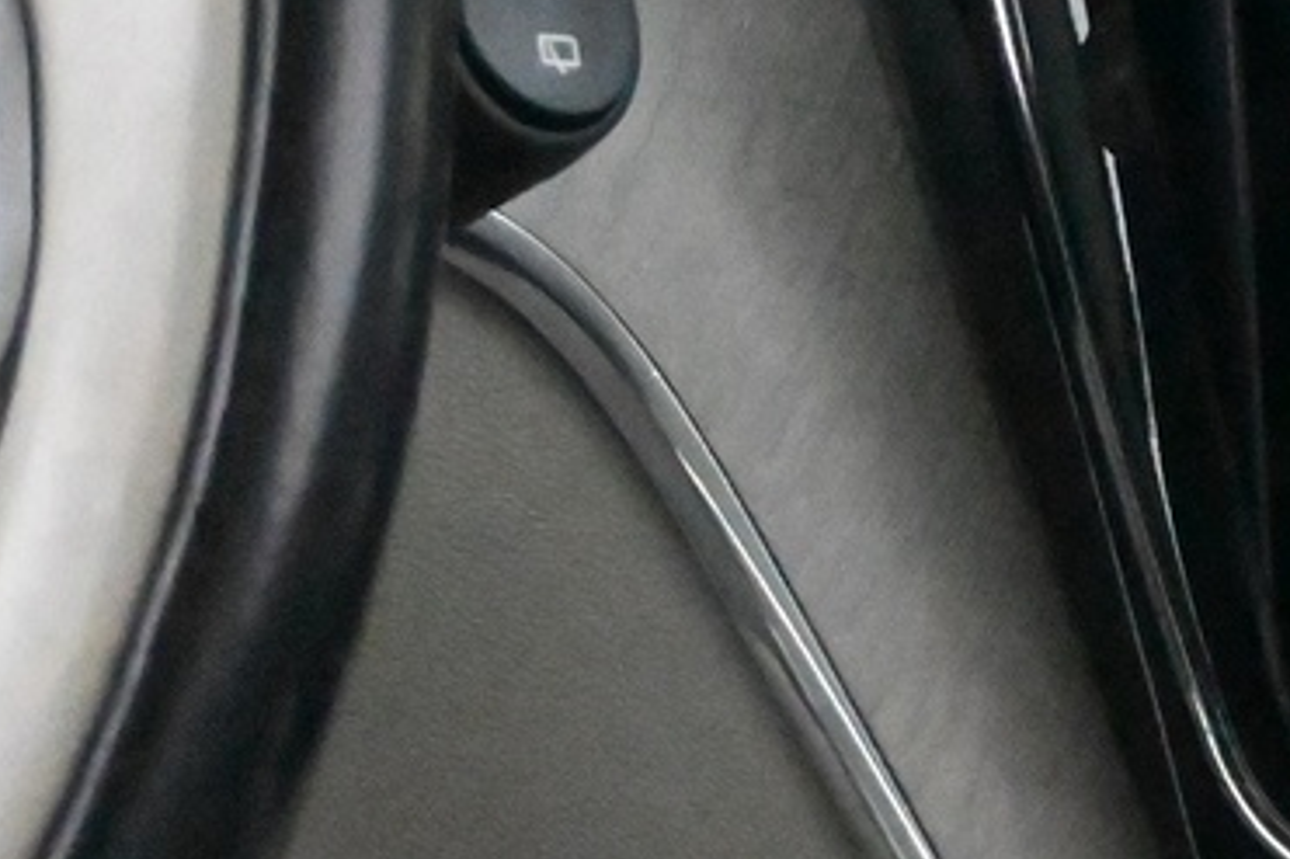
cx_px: 2705
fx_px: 8918
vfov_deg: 5.5
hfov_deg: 7.9
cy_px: 362
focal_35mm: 249
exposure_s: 1/60
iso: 20000
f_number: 5.6
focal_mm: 38
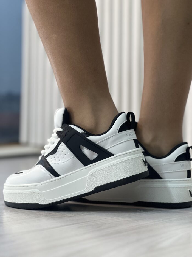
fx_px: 569
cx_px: 96
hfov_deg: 19.1
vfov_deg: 25.3
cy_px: 128
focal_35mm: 77
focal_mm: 9
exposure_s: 1/120
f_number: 2.8
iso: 200
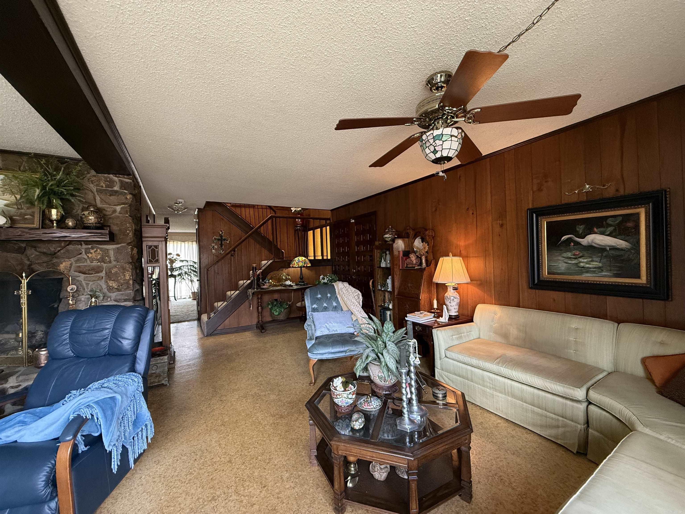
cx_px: 342
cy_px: 257
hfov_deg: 102.1
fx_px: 277
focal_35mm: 14
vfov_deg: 85.7
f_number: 2.2
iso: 400
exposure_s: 1/60
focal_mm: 2.22
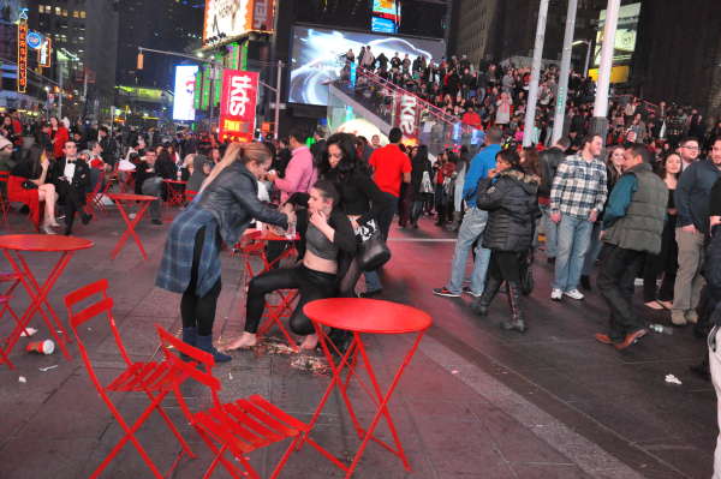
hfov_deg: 53.2
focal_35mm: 36
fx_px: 720
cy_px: 240
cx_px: 360
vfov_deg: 36.8
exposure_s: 1/160
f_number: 3.8
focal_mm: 24
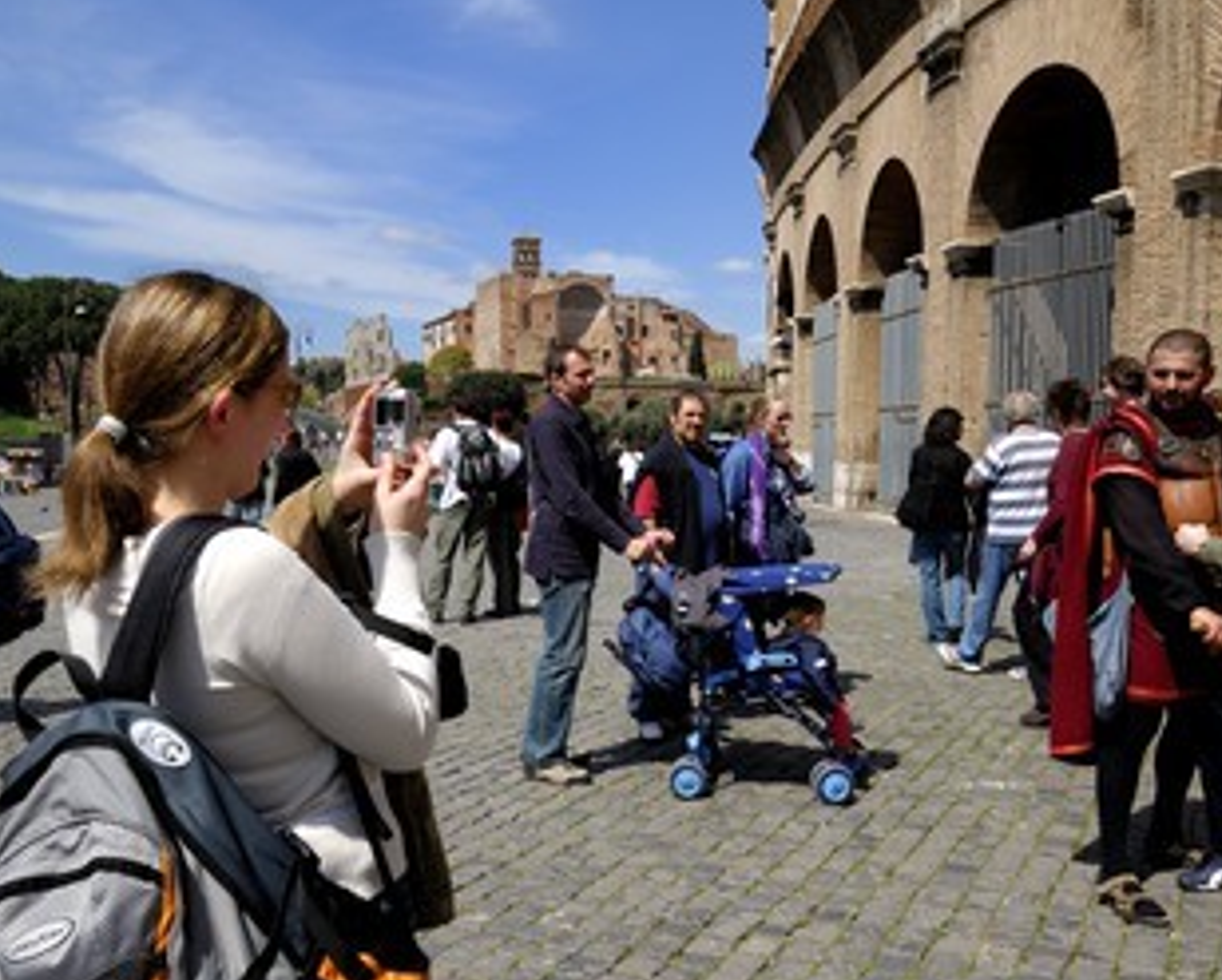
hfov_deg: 54.5
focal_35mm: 33
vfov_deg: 45.0
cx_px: 692
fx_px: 1182
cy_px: 540
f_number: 9.5
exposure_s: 1/160
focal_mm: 17
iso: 100
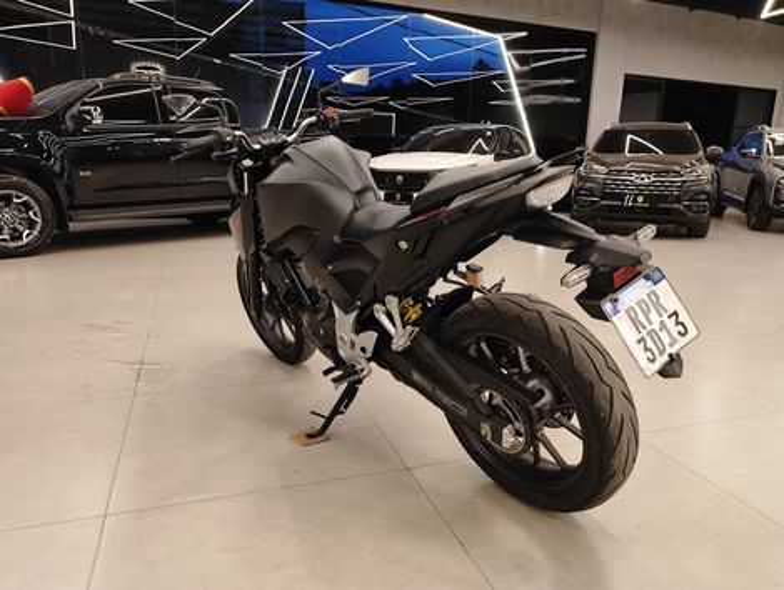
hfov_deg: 71.5
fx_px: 544
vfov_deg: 56.9
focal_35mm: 24
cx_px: 392
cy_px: 295
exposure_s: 1/60
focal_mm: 5.89
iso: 1128
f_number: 1.89
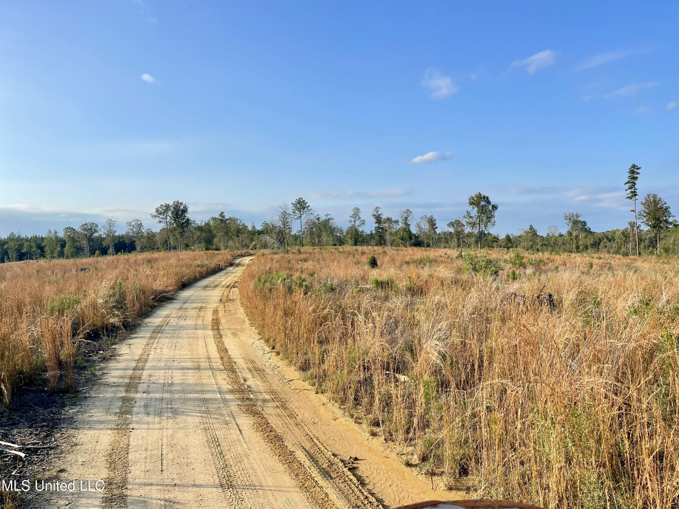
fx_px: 490
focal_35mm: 25
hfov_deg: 69.4
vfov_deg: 54.9
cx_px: 340
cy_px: 254
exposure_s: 1/2660
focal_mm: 5.1
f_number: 1.6
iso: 32
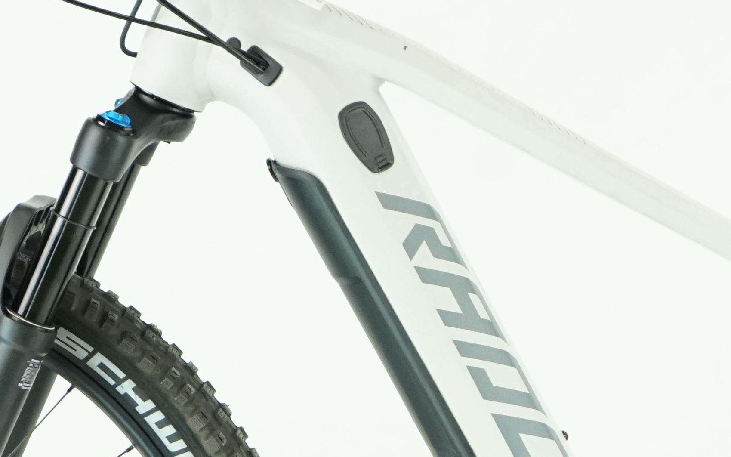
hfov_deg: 11.6
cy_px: 380
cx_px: 605
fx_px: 3586
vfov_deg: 7.3
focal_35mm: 180
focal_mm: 50
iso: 2500
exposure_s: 1/200
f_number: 5.6
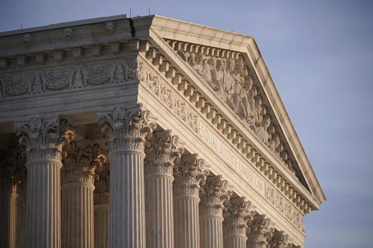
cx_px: 186
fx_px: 1481
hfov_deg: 14.4
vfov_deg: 9.6
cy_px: 124
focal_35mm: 143
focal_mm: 143
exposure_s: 1/500
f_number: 3.5
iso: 125
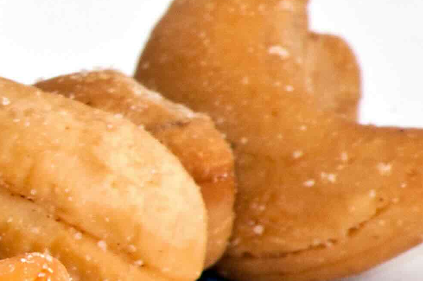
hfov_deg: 1.2
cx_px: -433
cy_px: 188
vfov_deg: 0.8
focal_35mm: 1774
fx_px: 20817
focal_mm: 270
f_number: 29
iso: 200
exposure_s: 1/3
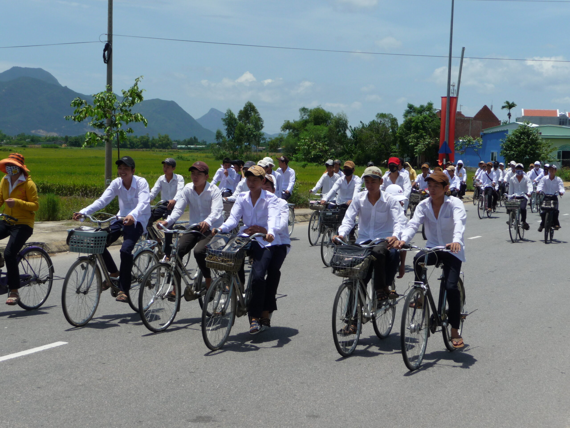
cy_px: 214
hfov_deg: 29.0
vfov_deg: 21.9
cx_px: 285
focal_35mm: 67
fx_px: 1103
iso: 100
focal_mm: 11.3
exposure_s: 1/1000
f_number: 4.5
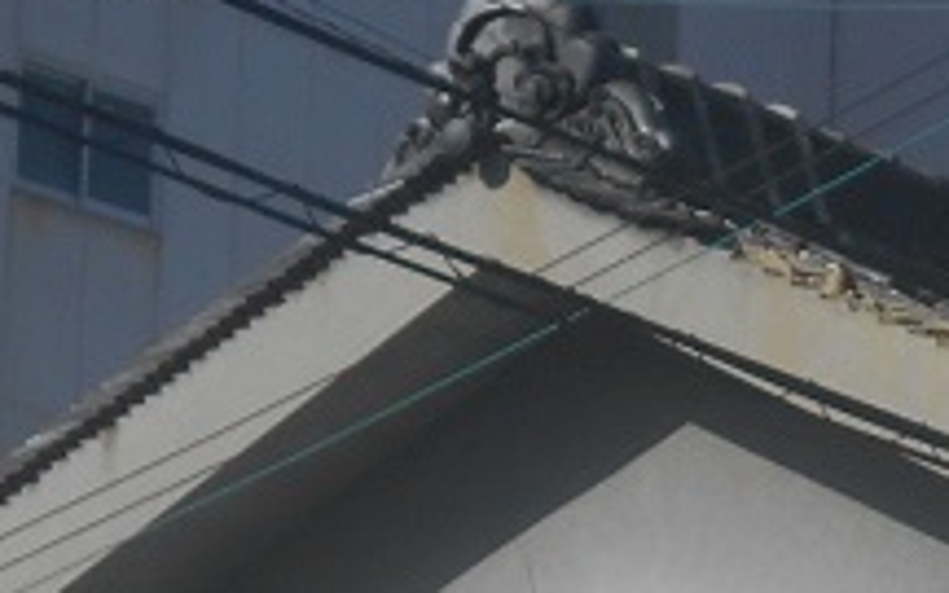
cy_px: 1562
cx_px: 1826
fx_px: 7604
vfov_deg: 4.3
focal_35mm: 294
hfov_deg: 6.9
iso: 80
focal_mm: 10
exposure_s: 1/800
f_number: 4.9
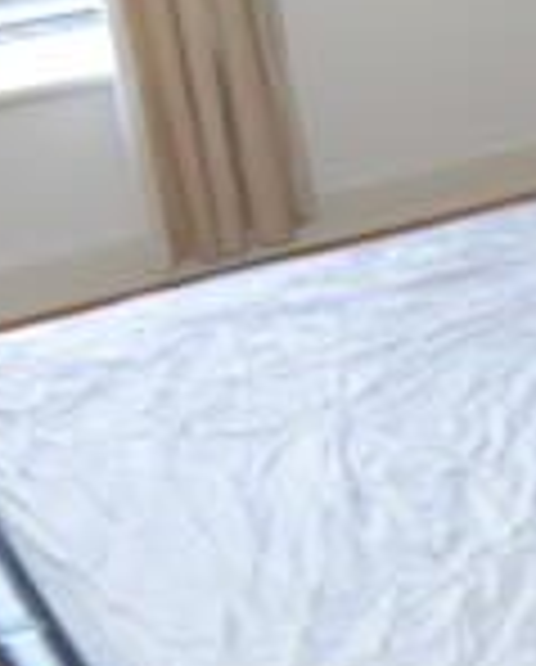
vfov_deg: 19.7
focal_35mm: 97
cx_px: 865
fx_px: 1918
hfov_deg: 14.5
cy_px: 250
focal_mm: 10
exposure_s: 1/80
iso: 400
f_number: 4
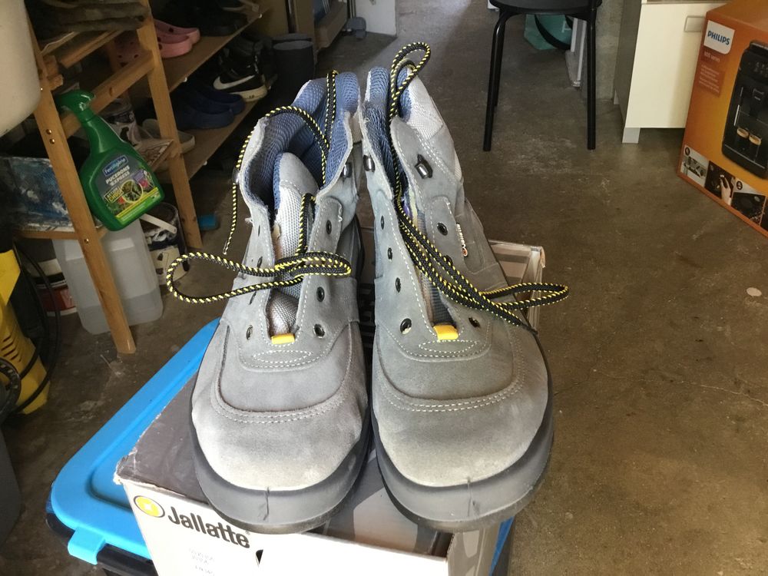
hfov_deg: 58.4
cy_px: 288
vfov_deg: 45.4
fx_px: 688
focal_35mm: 31
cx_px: 384
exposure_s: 1/33
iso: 160
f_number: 2.4
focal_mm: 3.3
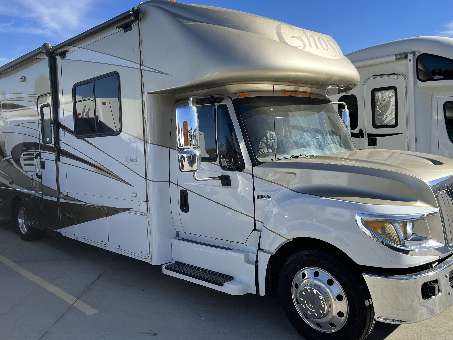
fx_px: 406
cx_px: 209
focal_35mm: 31
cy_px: 148
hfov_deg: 58.3
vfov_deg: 45.3
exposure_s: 1/2268
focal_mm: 5.1
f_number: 1.6
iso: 50
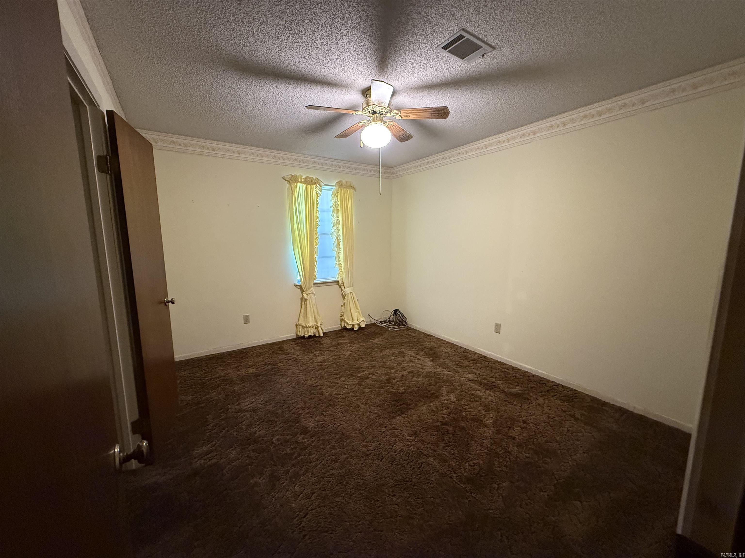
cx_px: 372
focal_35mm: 14
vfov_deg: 85.7
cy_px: 279
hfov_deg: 102.1
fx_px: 301
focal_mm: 2.22
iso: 800
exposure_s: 1/60
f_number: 2.2
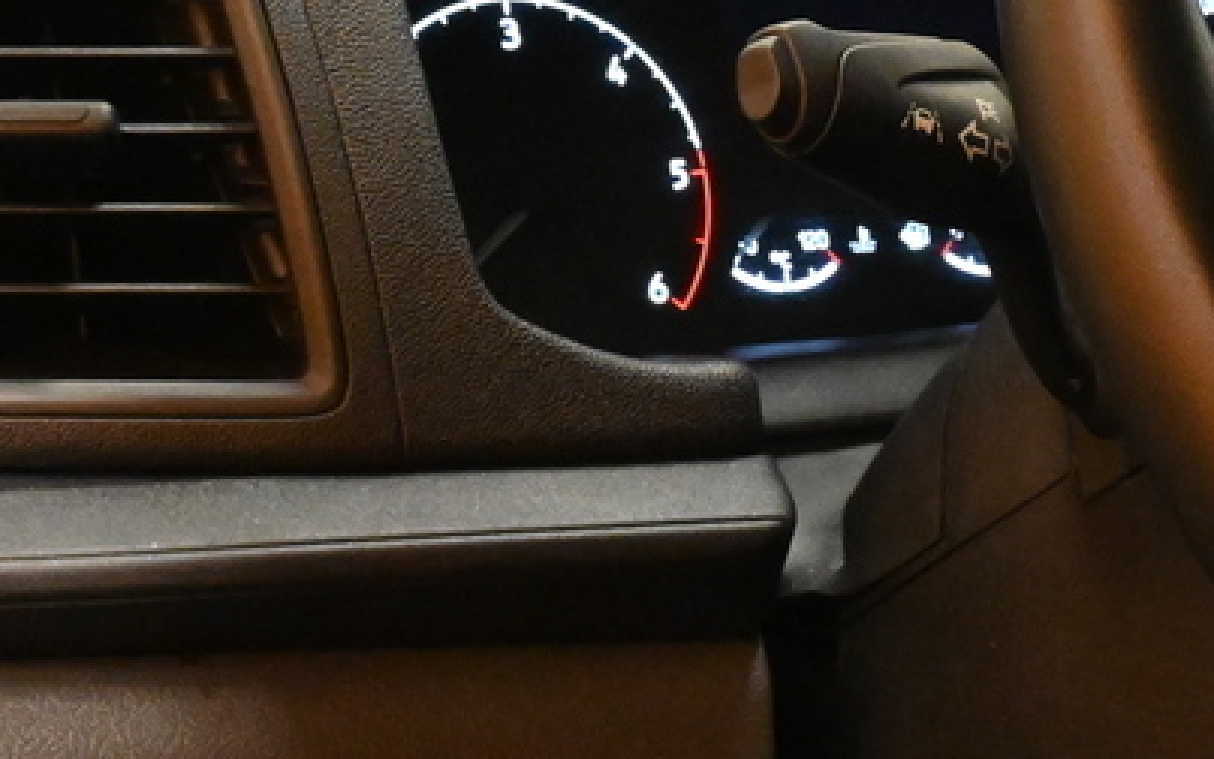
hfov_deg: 16.2
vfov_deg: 10.4
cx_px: 1211
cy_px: 220
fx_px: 4172
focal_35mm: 126
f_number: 8
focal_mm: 20.5
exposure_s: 1/30
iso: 5600
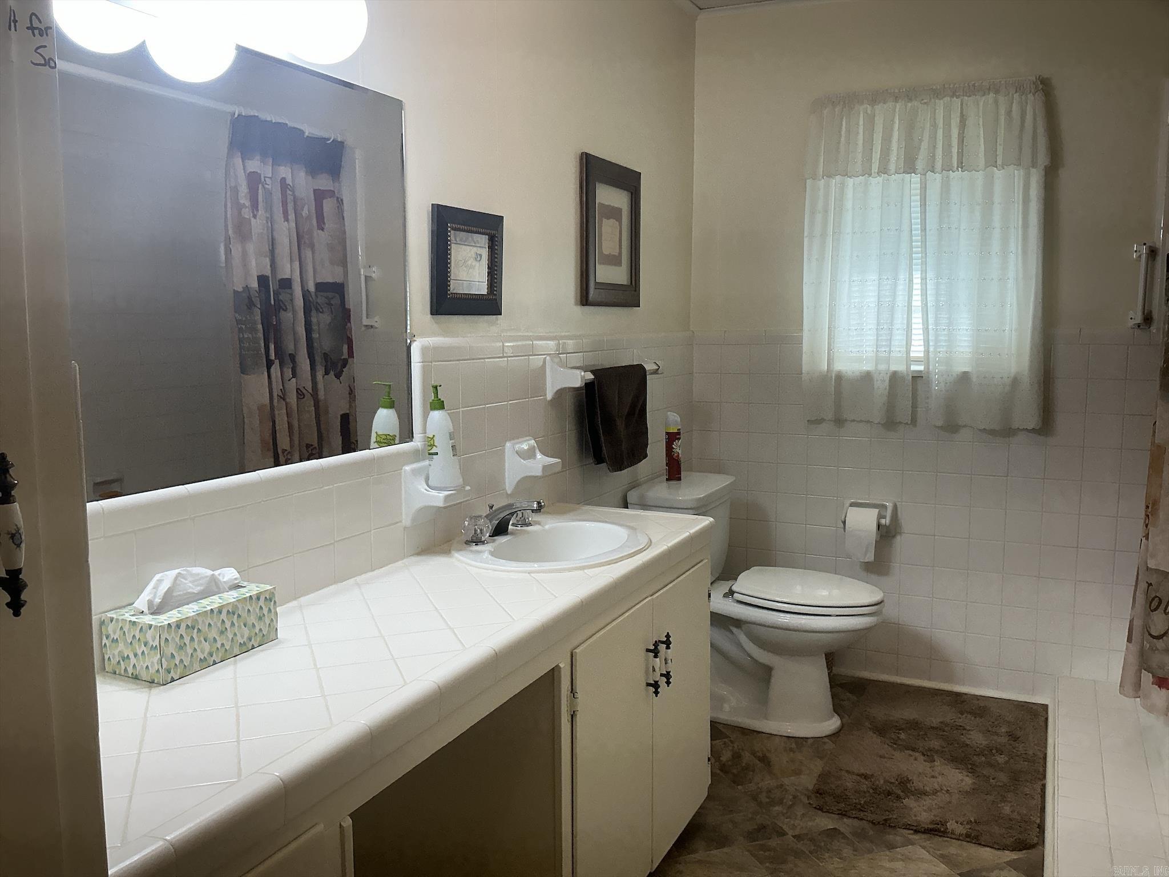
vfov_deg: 49.7
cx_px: 584
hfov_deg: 63.4
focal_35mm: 28
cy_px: 438
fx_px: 946
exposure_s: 1/120
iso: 64
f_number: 1.8
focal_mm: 3
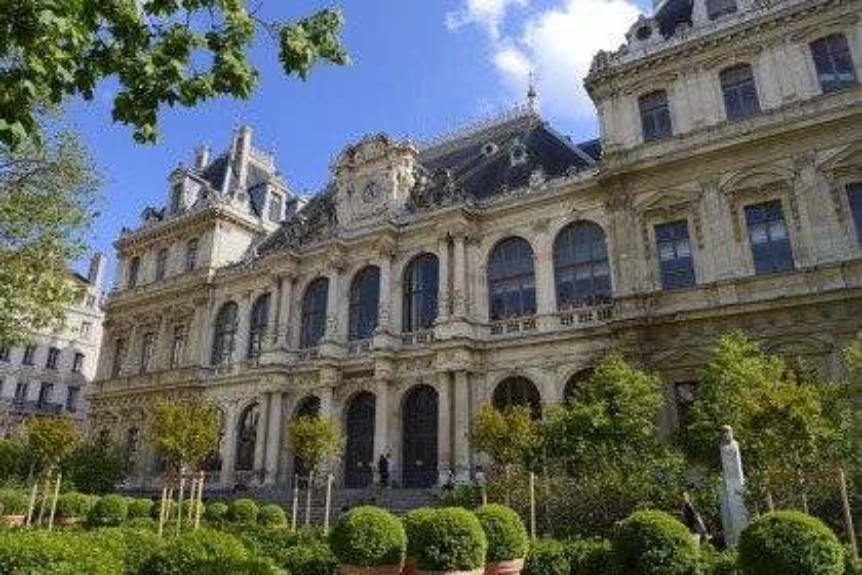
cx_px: 431
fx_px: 575
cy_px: 288
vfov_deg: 53.1
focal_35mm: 24
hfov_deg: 73.7
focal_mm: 24
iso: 200
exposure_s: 1/250
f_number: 9
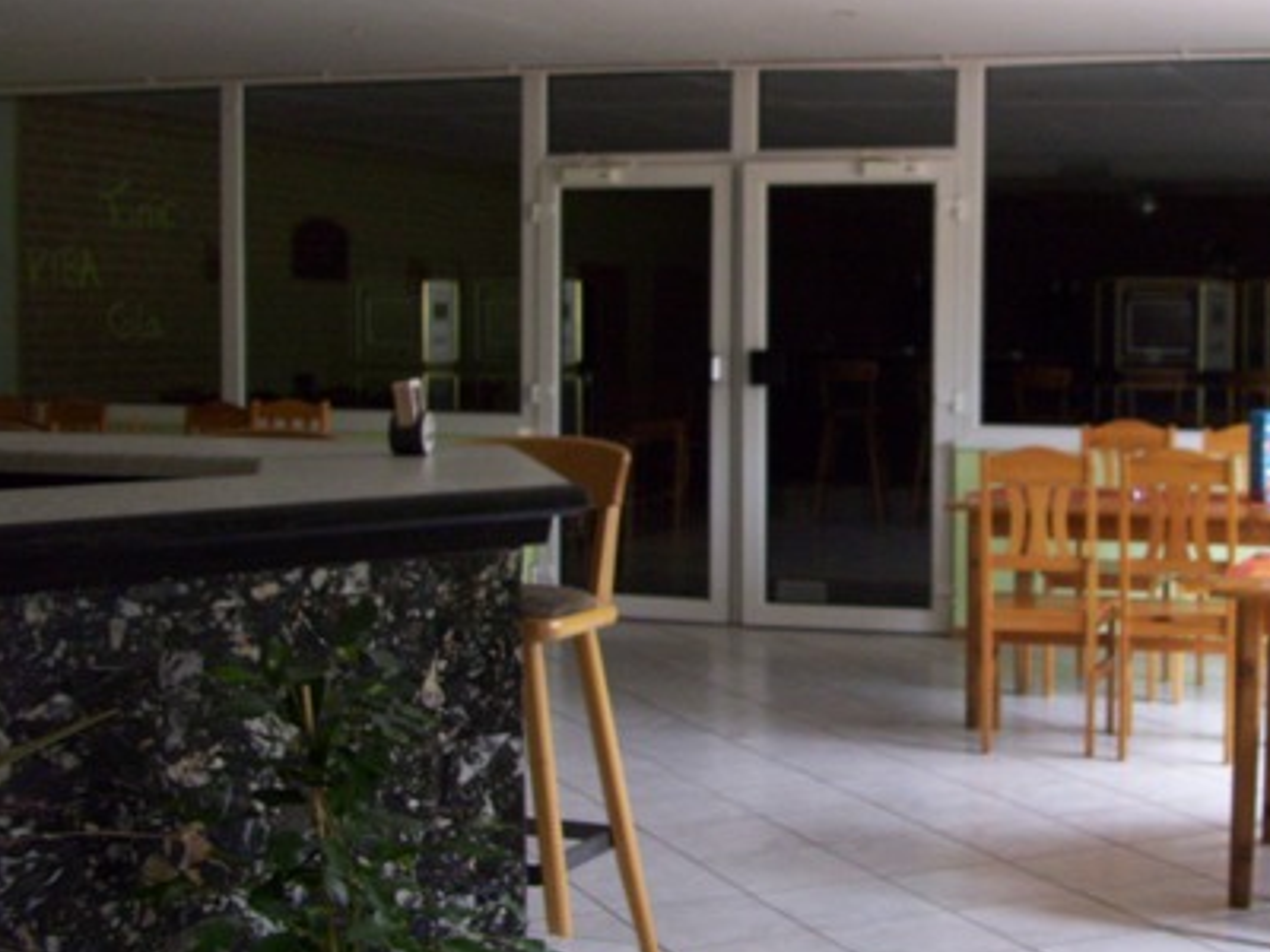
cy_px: 505
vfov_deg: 26.1
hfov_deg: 33.5
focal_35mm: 56
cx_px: 992
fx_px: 2055
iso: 160
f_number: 2.9
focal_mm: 5.7
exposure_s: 1/13
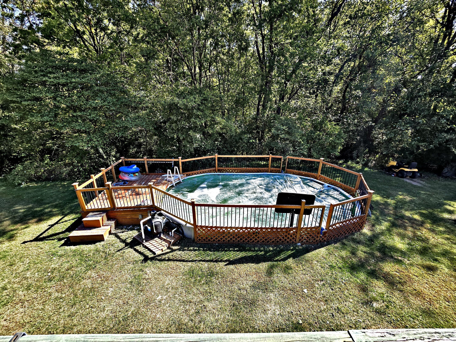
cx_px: 228
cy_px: 171
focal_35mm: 13
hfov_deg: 106.2
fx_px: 171
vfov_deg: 89.9
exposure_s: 1/387
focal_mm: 2.2
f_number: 2.2
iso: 50
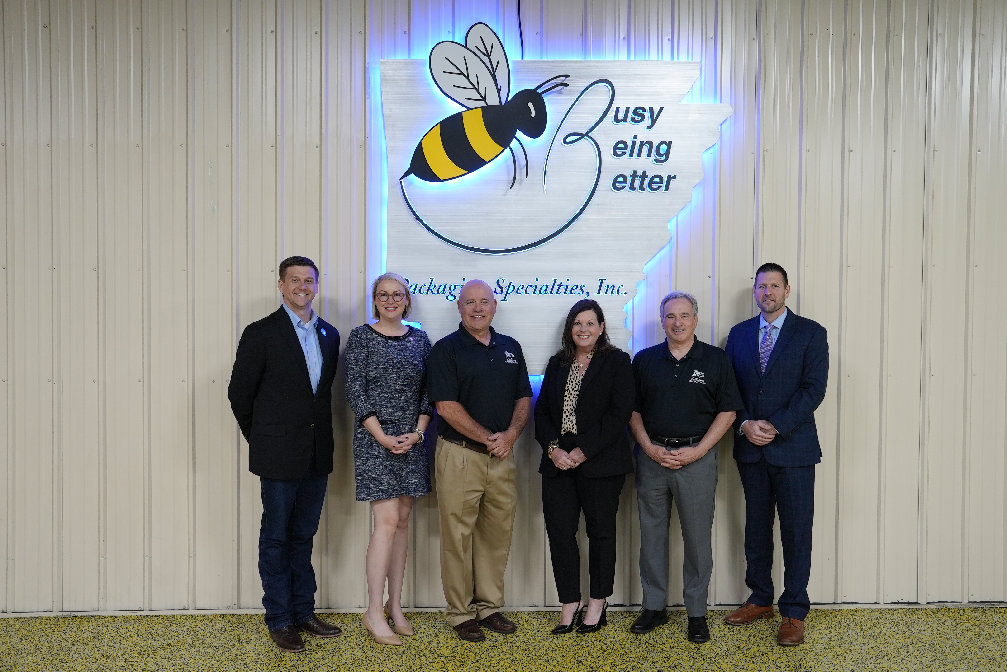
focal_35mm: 33
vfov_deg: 40.0
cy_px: 336
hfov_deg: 57.2
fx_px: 924
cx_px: 504
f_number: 4
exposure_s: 1/160
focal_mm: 33
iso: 1250
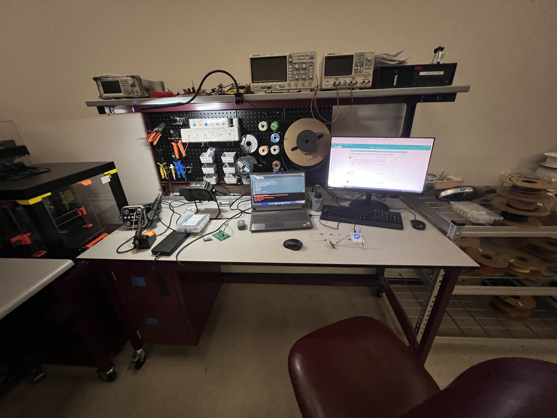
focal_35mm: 13
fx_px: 209
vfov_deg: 89.9
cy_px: 209
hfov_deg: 106.2
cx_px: 278
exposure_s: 1/60
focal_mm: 1.57
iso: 640
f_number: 1.8
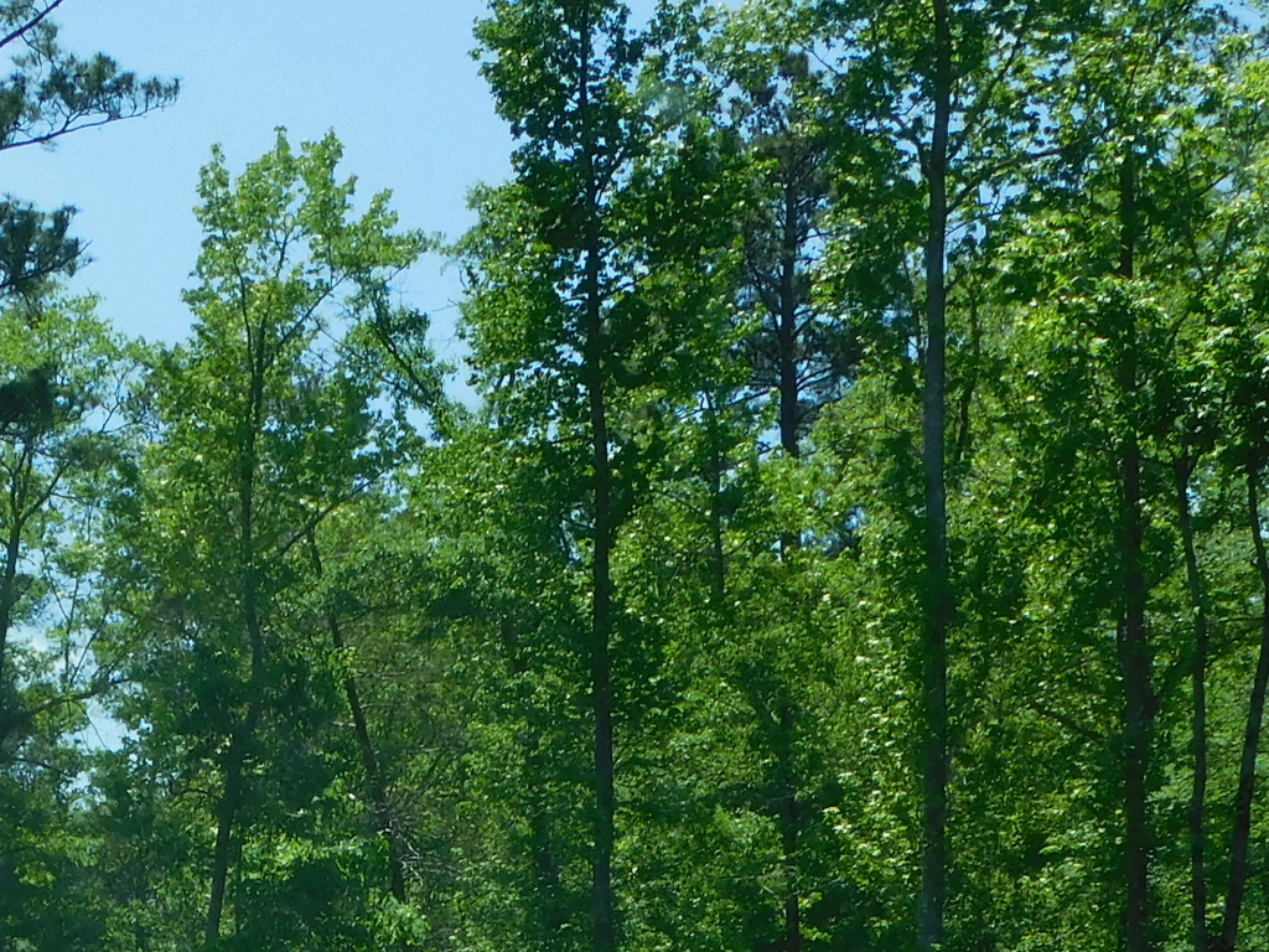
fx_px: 4399
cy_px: 1339
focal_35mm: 120
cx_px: 249
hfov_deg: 16.3
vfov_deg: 11.9
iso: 125
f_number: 3.6
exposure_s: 1/800
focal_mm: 7.1
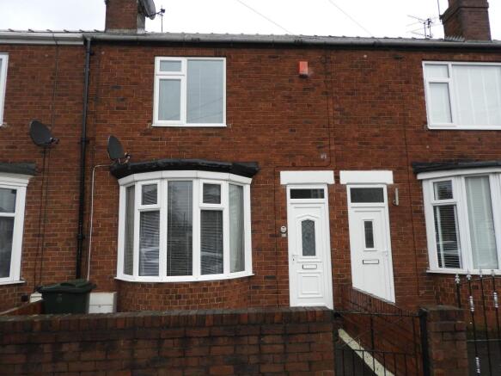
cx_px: 250
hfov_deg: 71.6
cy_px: 188
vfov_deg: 56.8
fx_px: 347
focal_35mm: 24
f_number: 3.3
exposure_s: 1/320
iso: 100
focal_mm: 4.3
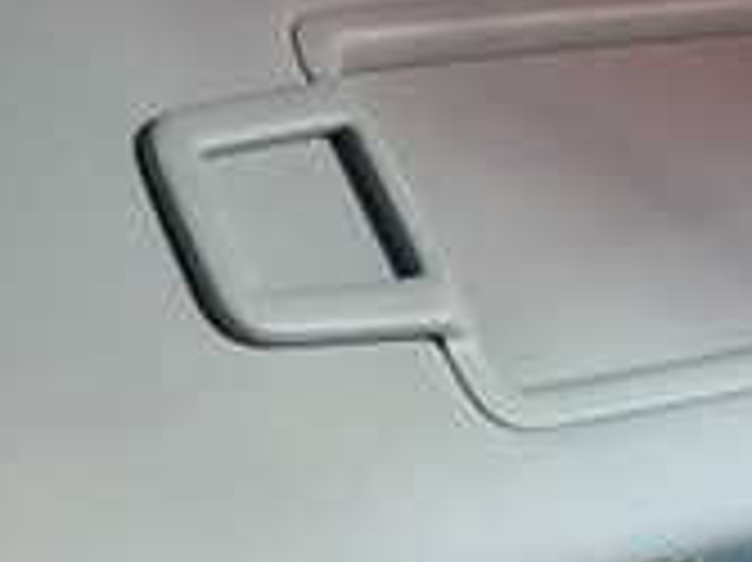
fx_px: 2345
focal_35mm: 108
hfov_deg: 18.1
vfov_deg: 13.5
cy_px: 0
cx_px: 180
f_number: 2.3
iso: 800
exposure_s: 1/25
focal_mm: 5.4
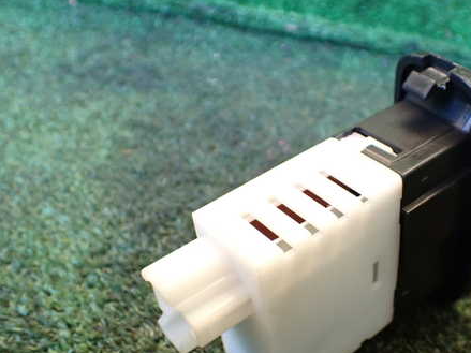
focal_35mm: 41
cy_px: 214
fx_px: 558
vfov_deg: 35.0
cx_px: 321
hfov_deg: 45.0
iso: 800
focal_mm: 5.4
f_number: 2.3
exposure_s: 1/100
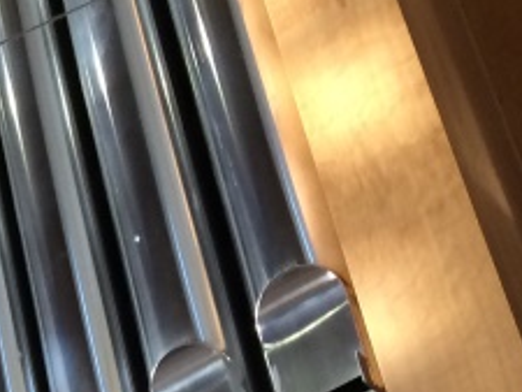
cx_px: -536
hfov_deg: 12.9
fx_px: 1992
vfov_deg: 10.4
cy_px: 761
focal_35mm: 132
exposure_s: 1/33
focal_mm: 4.15
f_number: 2.2
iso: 64
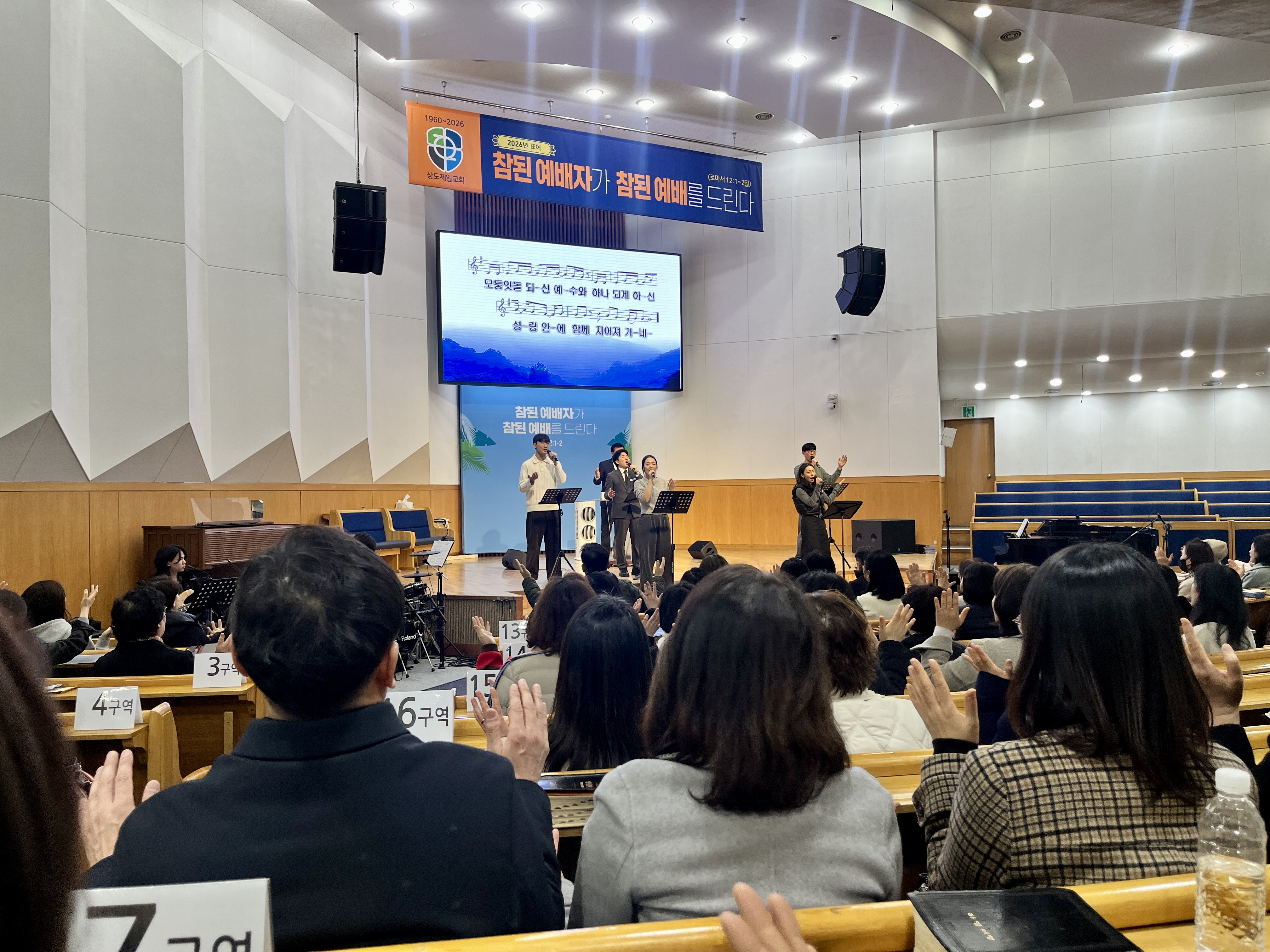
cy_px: 476
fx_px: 954
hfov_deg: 67.3
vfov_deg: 53.1
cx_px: 635
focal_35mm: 26
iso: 100
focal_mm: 5.1
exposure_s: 1/120
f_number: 1.6
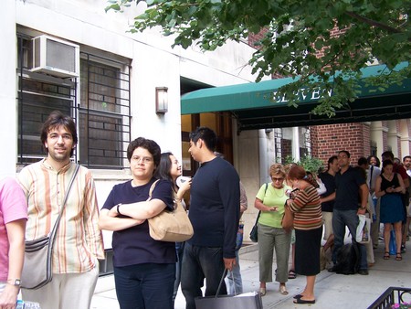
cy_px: 154
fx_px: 451
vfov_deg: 37.8
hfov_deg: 49.0
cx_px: 206
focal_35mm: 38
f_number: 2.8
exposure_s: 1/30
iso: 140
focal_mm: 6.3
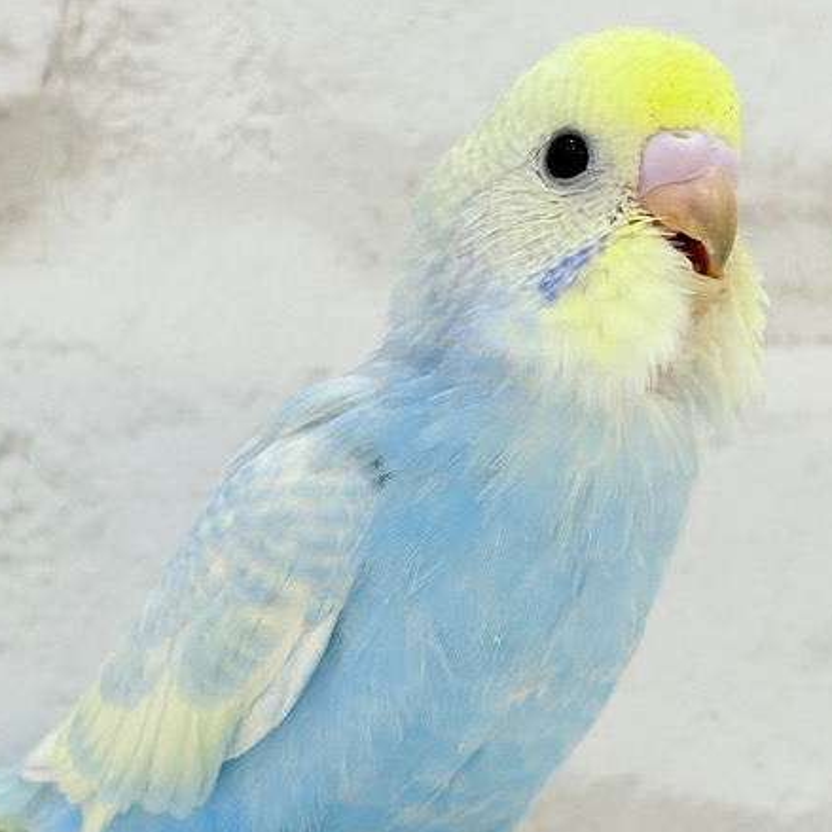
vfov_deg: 25.7
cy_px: 438
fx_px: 1822
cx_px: 434
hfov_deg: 25.7
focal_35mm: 67
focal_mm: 5.96
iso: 64
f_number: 1.6
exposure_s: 1/100
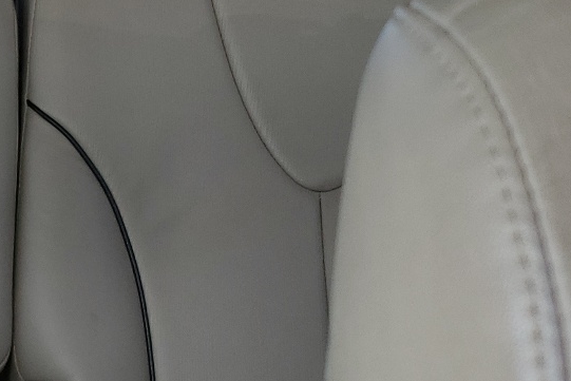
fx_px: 1269
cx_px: -97
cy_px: 186
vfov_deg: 17.1
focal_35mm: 80
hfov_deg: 23.4
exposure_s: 1/323
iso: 50
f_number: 1.5
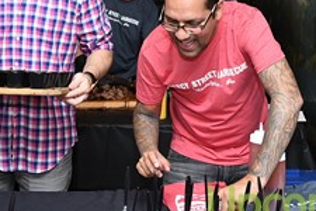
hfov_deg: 23.1
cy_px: 6
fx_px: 772
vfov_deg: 15.3
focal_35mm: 88
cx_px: 159
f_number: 4
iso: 800
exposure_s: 1/125
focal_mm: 24
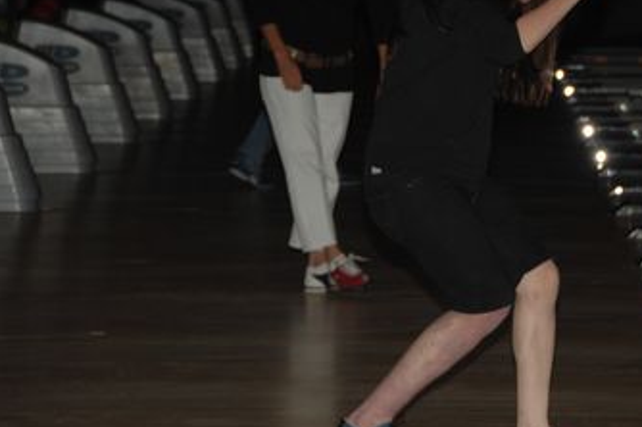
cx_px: 607
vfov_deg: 5.0
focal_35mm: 273
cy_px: 78
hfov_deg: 7.5
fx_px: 4863
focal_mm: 95
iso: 200
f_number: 5.3
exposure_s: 1/125
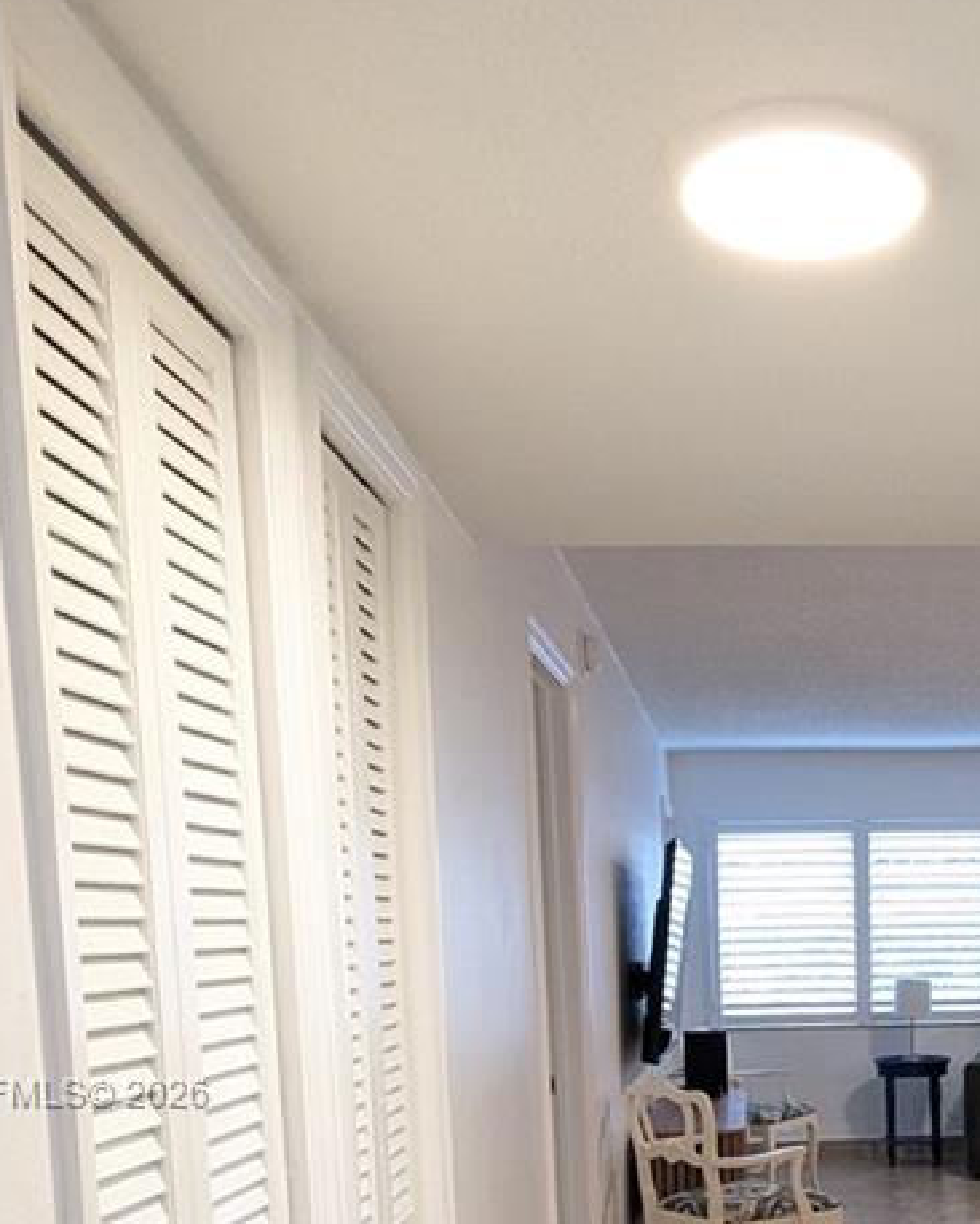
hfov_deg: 34.1
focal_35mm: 41
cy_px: 1095
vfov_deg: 41.3
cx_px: 916
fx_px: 1485
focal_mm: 2.35
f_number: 2.2
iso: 378
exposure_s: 1/66.1
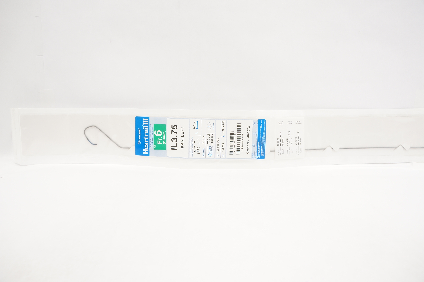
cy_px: 141
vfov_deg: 47.8
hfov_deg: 67.4
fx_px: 318
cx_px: 212
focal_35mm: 27
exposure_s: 1/60
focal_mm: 18
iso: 400
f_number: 5.6
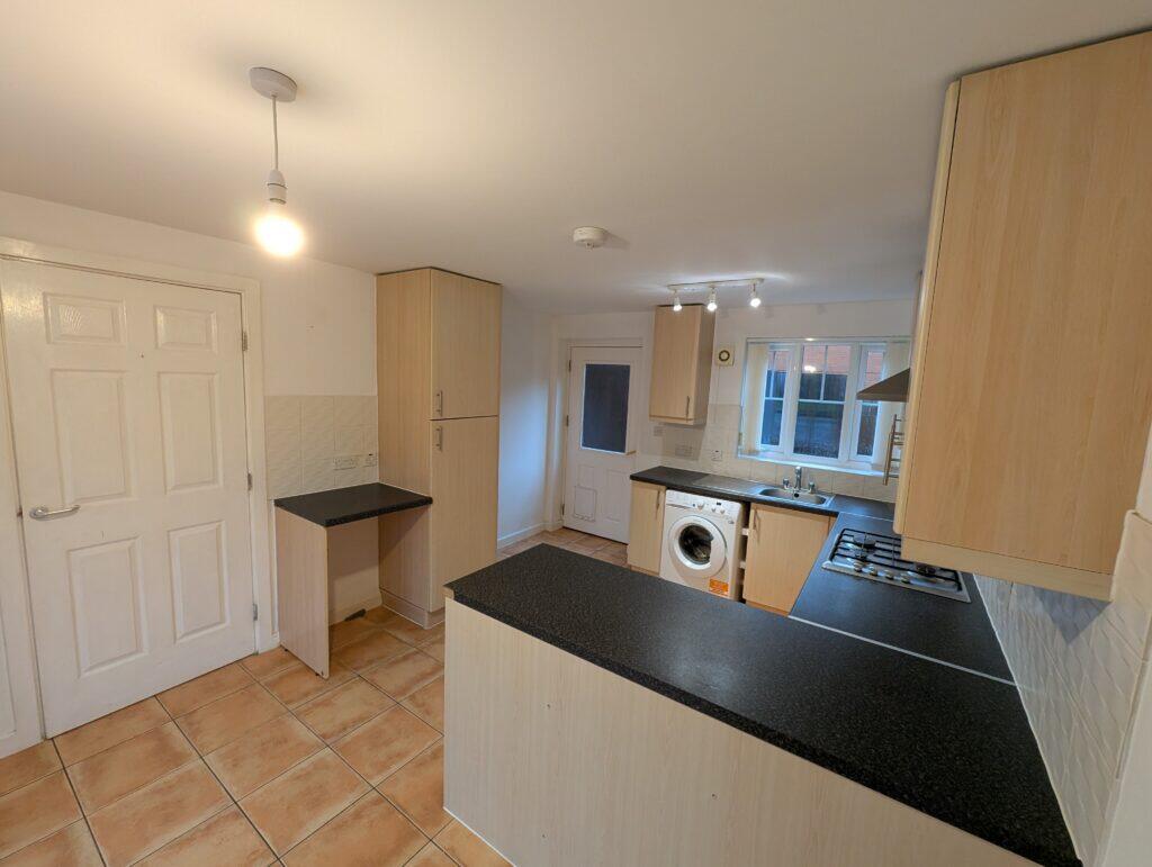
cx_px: 576
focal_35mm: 13
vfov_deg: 90.1
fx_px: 433
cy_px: 434
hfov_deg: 106.1
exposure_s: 1/64.4
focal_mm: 1.95
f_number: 2.2
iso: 209
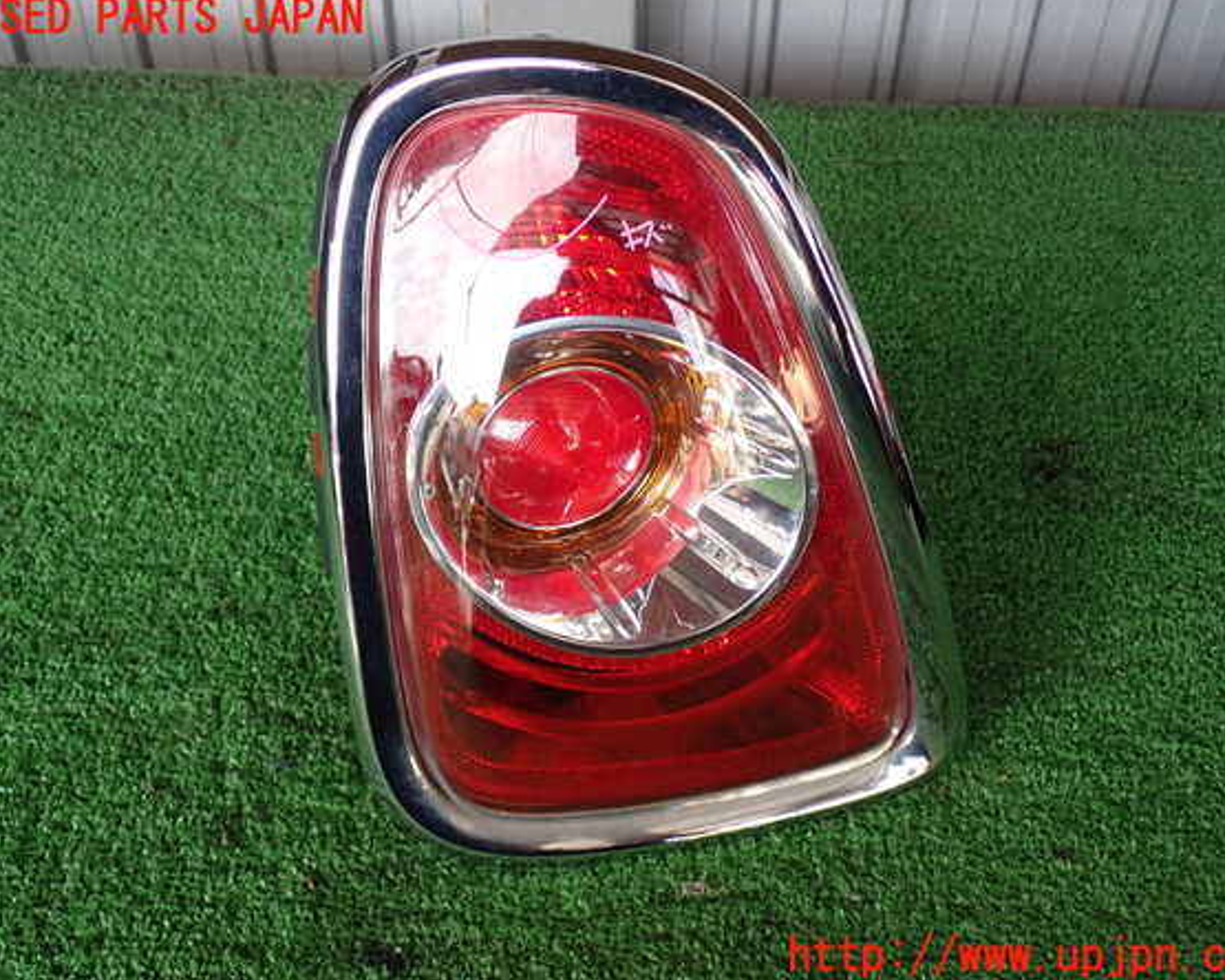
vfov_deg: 39.2
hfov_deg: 47.9
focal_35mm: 38
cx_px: 625
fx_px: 1378
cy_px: 488
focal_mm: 6.37
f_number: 2.5
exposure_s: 1/80
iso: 100
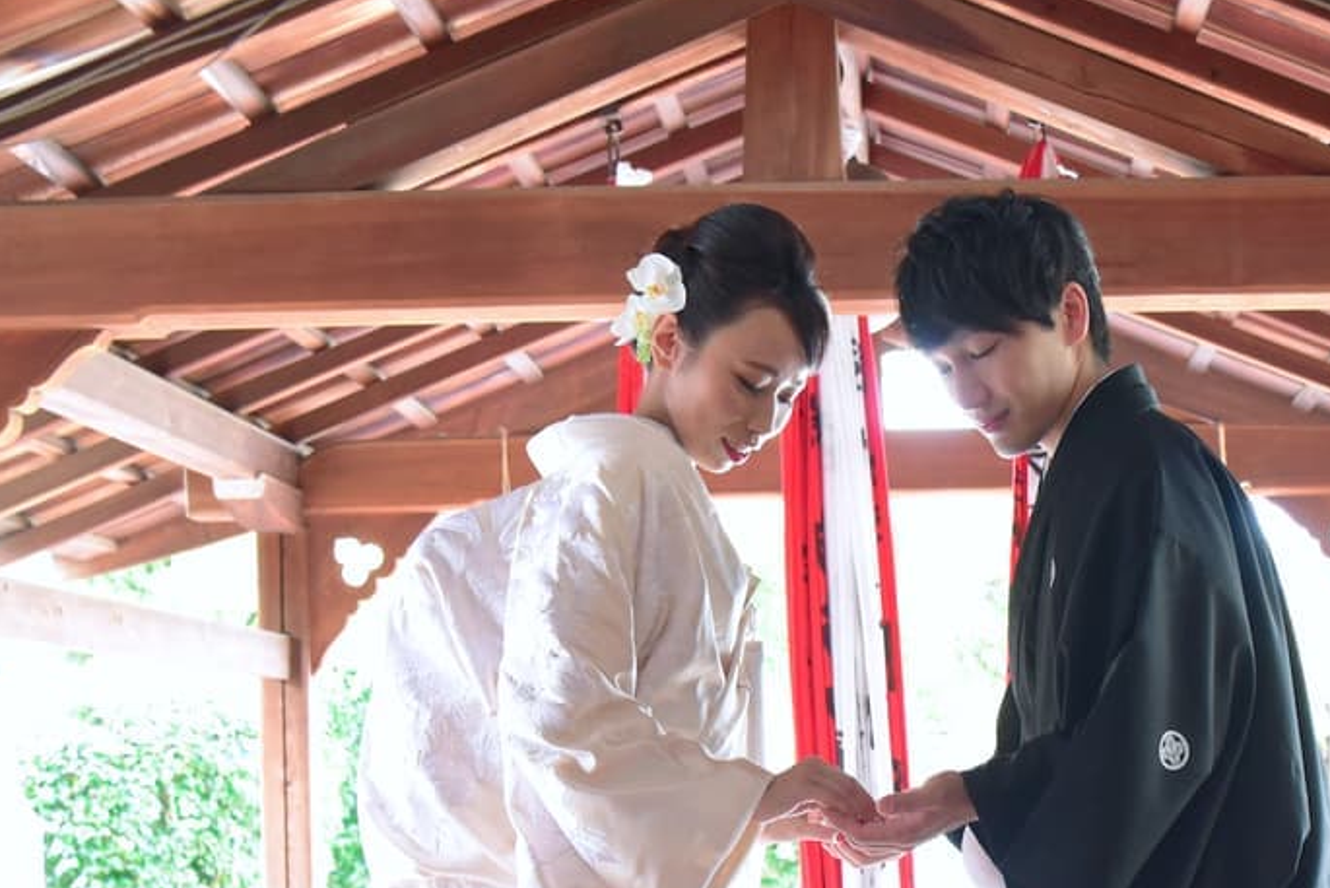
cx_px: 823
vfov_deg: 21.7
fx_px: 2254
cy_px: 813
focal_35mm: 61
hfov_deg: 32.7
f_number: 5.6
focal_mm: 29
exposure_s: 1/160
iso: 4000
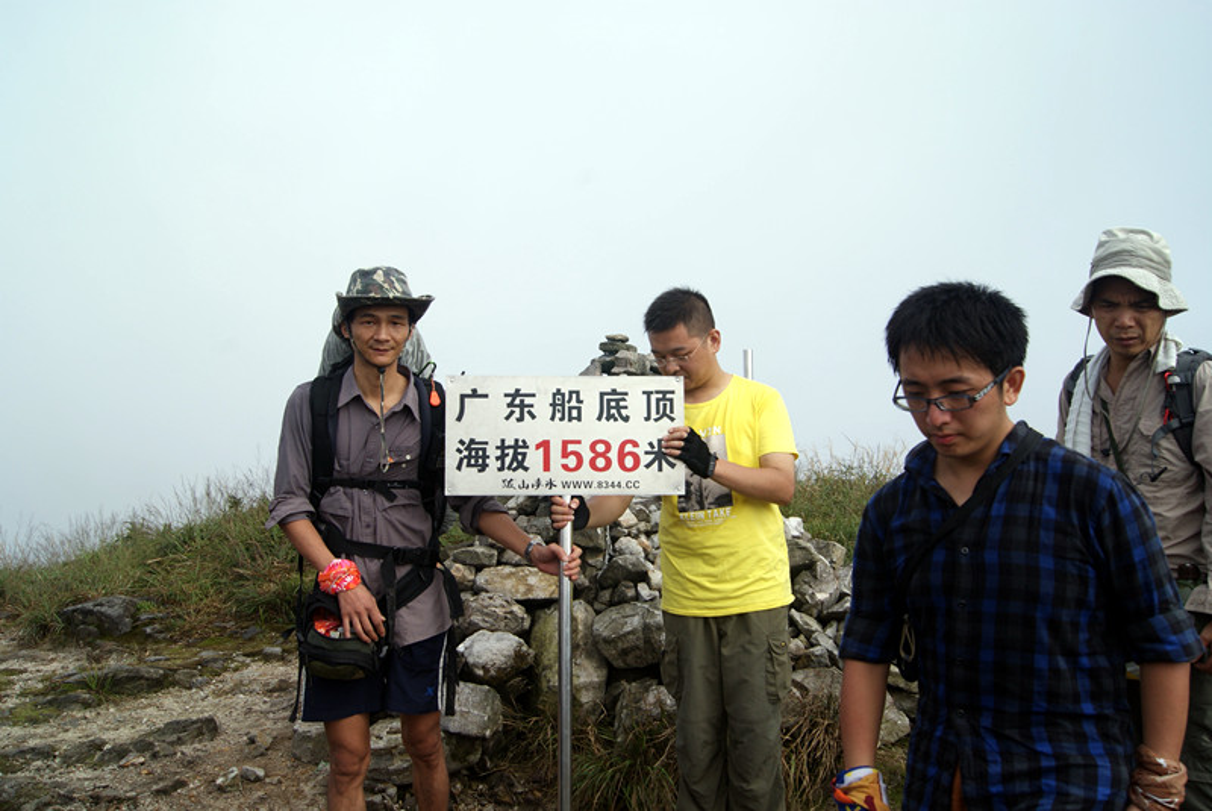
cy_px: 406
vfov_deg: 40.0
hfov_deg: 57.2
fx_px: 1112
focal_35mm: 33
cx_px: 606
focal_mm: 22
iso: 100
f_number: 10
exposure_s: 1/125
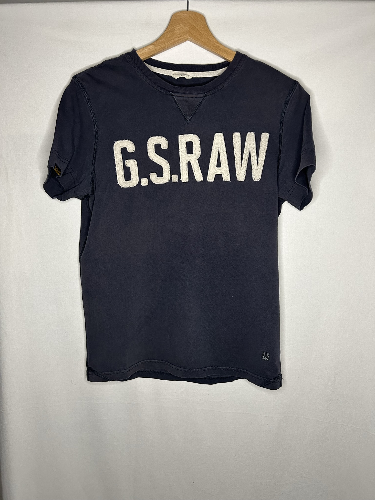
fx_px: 376
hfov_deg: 53.1
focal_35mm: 26
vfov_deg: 67.3
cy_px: 250
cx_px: 188
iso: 160
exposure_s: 1/60
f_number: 1.5
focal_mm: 5.7
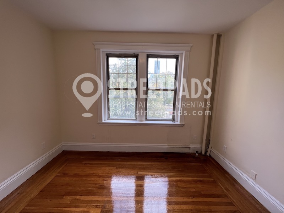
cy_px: 106
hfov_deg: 106.2
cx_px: 142
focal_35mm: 13
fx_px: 107
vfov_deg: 89.9
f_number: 1.8
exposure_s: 1/120
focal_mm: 1.57
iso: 50
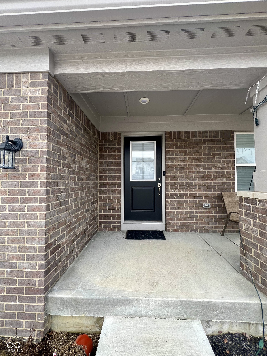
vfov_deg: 106.2
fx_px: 134
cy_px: 178
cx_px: 134
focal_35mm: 13
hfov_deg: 89.9
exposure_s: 1/130
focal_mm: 1.57
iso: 32
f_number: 1.8
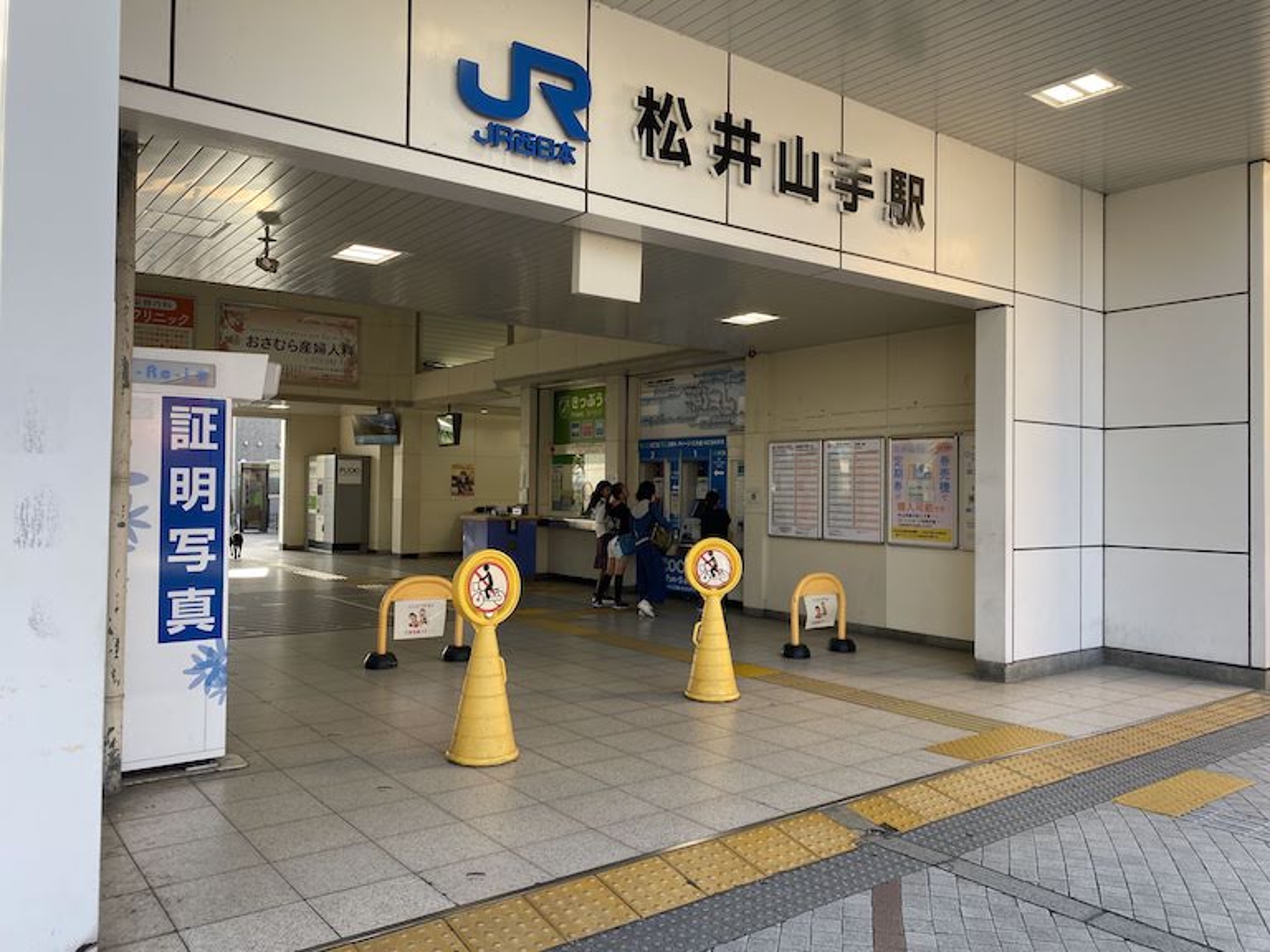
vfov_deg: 53.1
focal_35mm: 26
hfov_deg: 67.3
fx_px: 954
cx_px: 635
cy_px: 476
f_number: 1.8
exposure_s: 1/389
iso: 32
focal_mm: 4.25
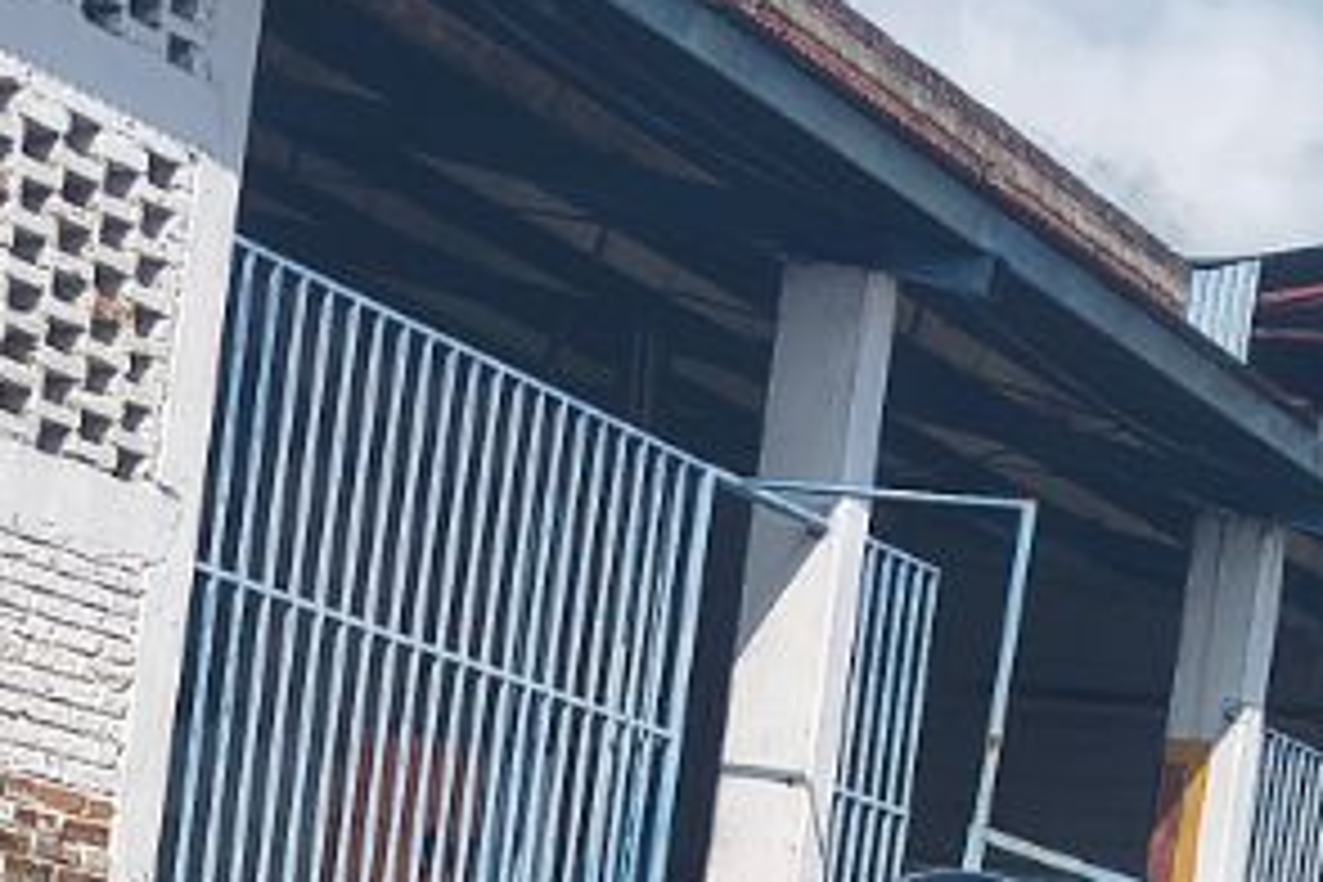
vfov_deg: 9.9
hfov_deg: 15.8
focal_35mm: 130
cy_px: 1665
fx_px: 4777
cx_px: 644
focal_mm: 5.56
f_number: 1.8
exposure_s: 1/2332
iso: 102
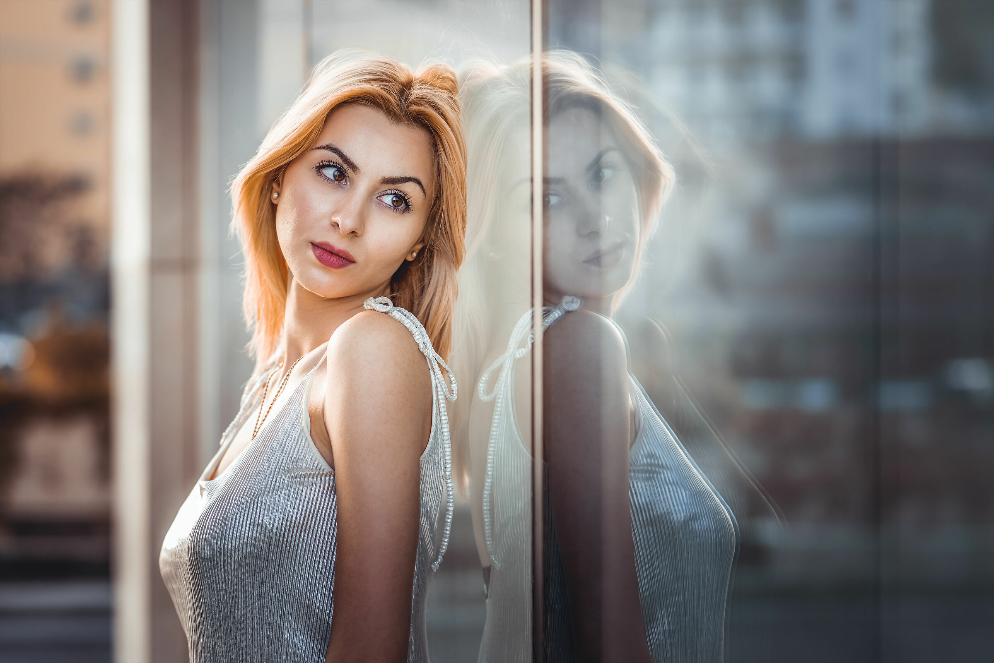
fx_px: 2348
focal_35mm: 85
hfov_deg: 23.9
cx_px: 497
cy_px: 332
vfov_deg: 16.1
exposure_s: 1/250
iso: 125
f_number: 2.8
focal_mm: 85
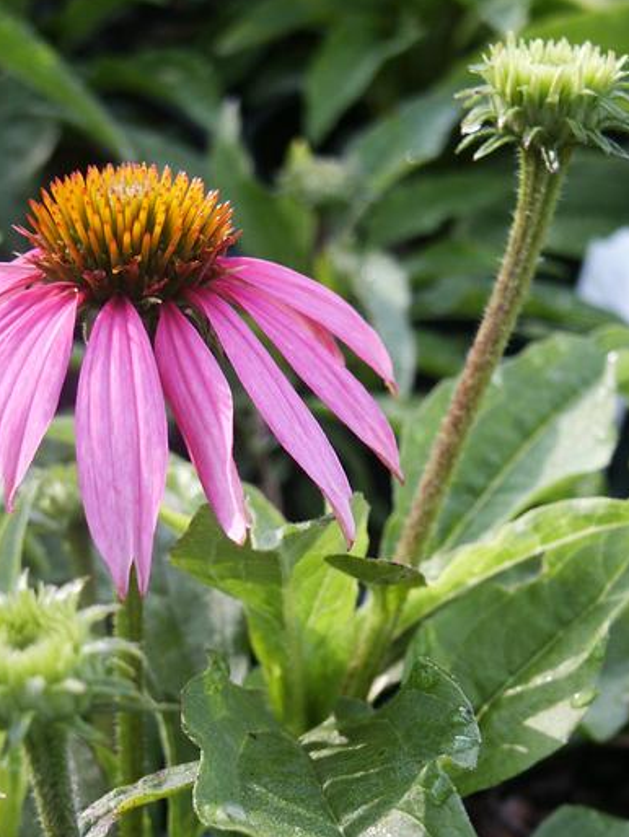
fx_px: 2445
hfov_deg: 14.7
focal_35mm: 101
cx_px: 259
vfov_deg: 19.4
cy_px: 508
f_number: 3.6
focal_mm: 15.58
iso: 64
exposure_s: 1/125
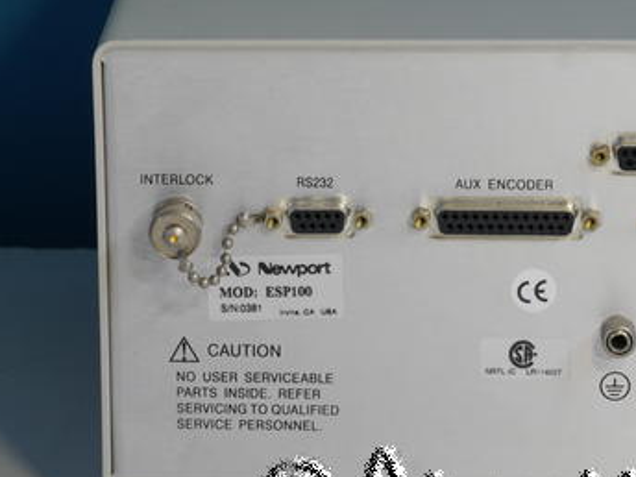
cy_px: 274
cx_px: 340
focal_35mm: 214
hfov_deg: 9.2
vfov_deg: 6.9
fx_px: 3932
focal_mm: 92
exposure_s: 1/3.2
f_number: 14
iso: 400
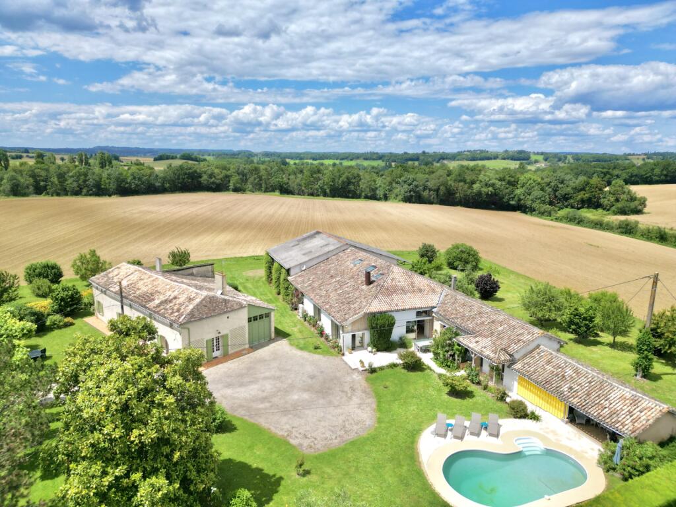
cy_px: 254
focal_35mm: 24
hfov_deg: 71.6
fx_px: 469
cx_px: 338
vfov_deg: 56.8
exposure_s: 1/4000
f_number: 1.7
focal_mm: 6.72
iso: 110
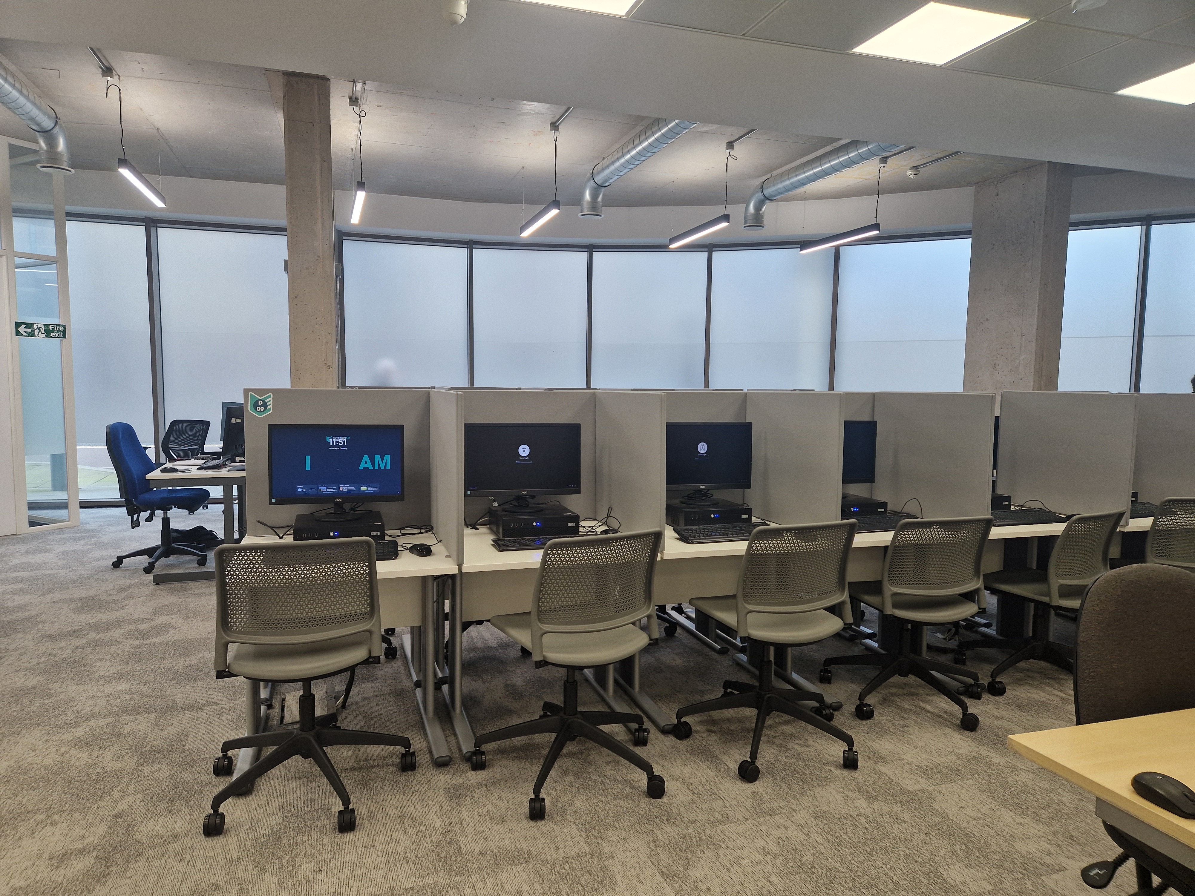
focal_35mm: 23
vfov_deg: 58.9
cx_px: 598
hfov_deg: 73.9
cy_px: 448
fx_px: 794
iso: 125
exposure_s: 1/180
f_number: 1.8
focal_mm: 5.4
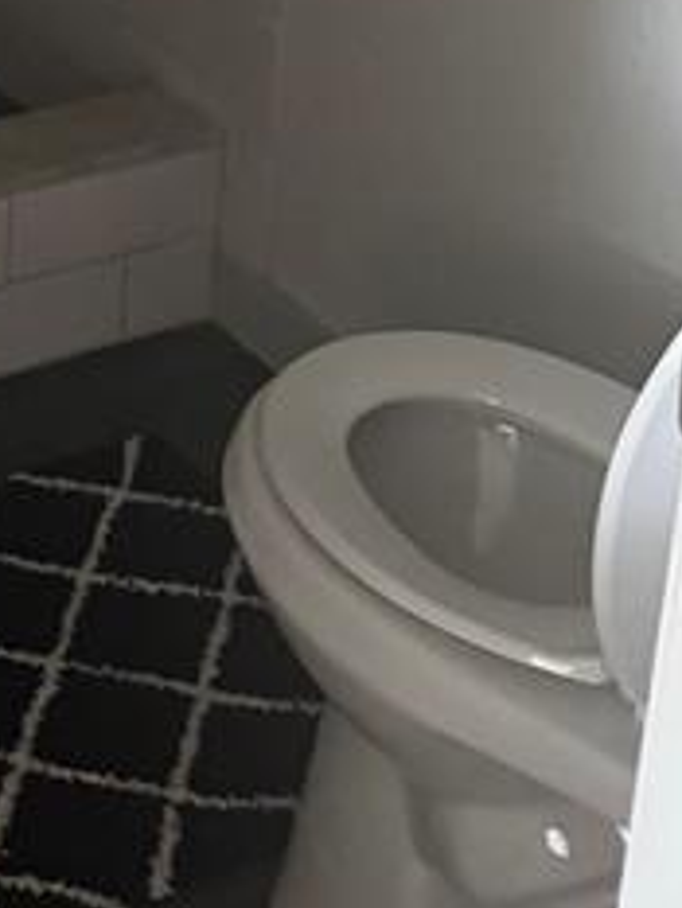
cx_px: -304
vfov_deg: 21.5
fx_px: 2073
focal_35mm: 79
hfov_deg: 17.1
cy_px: -370
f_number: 1.78
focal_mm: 6.76
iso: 1000
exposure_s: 1/40
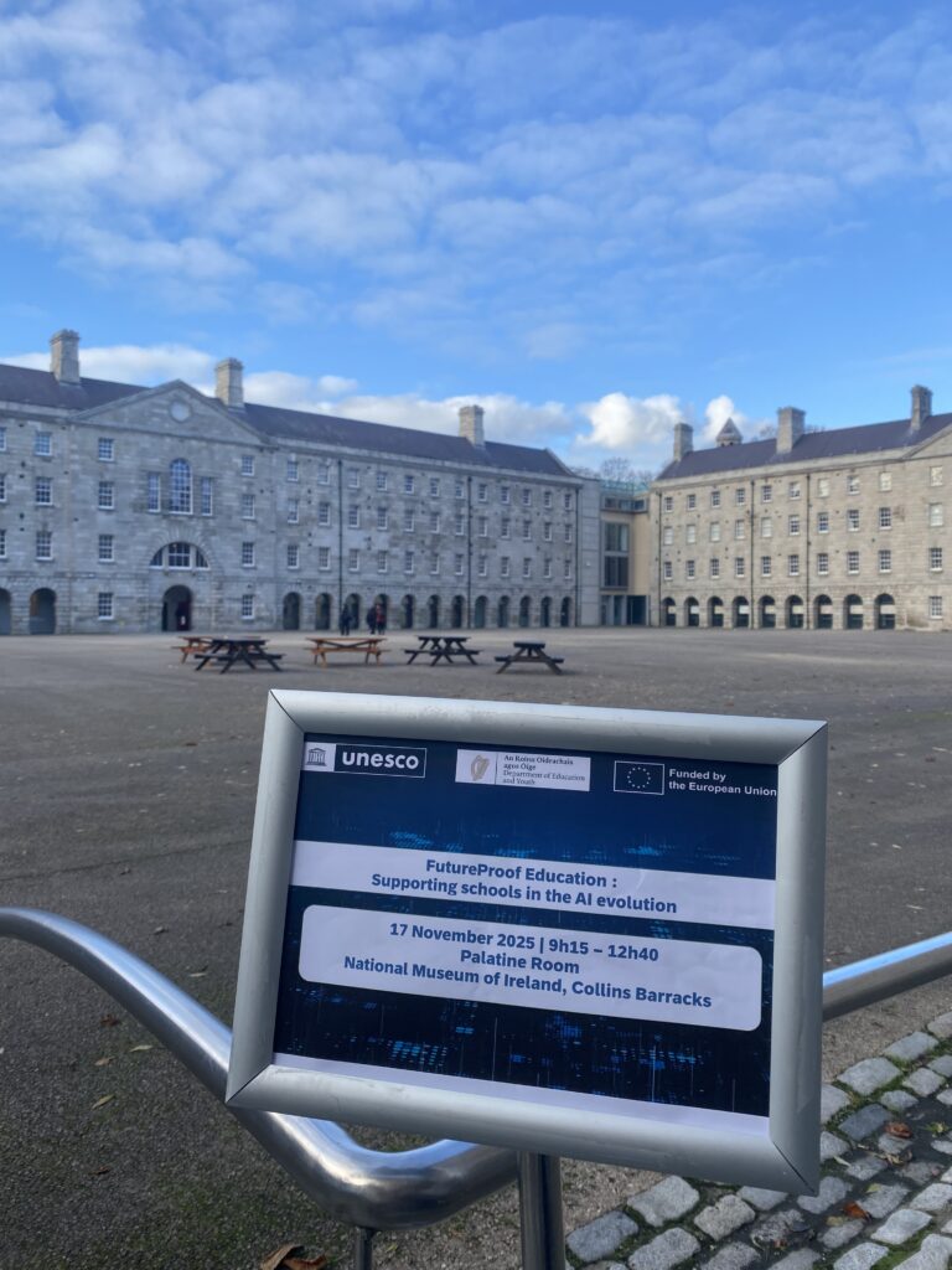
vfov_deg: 67.3
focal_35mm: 26
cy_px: 635
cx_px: 476
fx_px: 953
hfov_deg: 53.1
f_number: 1.8
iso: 32
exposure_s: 1/990
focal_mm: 4.25
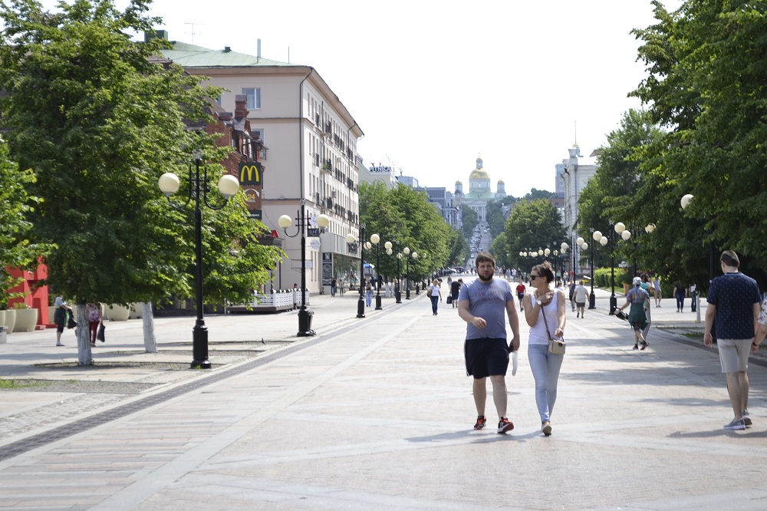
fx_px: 1757
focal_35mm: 82
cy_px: 256
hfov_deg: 24.6
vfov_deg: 16.5
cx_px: 384
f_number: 7.1
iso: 100
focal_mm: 55
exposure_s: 1/200
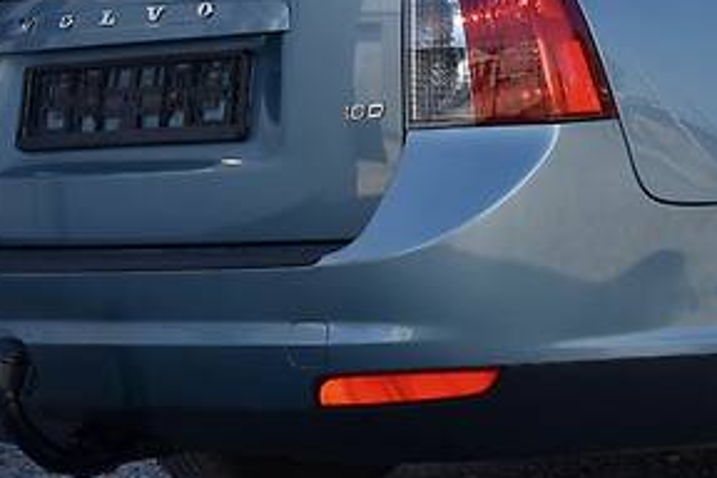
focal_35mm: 139
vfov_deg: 9.8
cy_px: -26
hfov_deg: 14.4
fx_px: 2768
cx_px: 819
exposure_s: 1/250
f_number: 8
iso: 280
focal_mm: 50
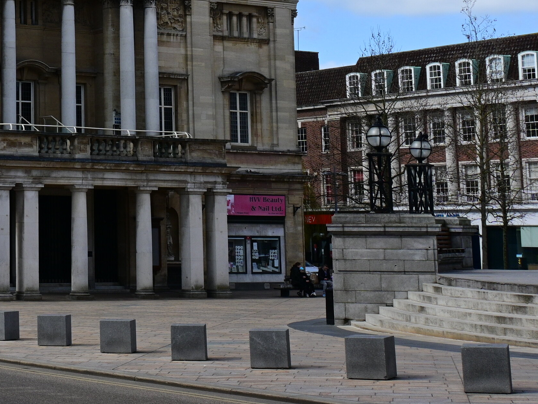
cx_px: -107
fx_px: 1402
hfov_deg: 20.3
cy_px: -44
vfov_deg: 15.9
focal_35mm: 90
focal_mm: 25
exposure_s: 1/400
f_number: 10
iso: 200
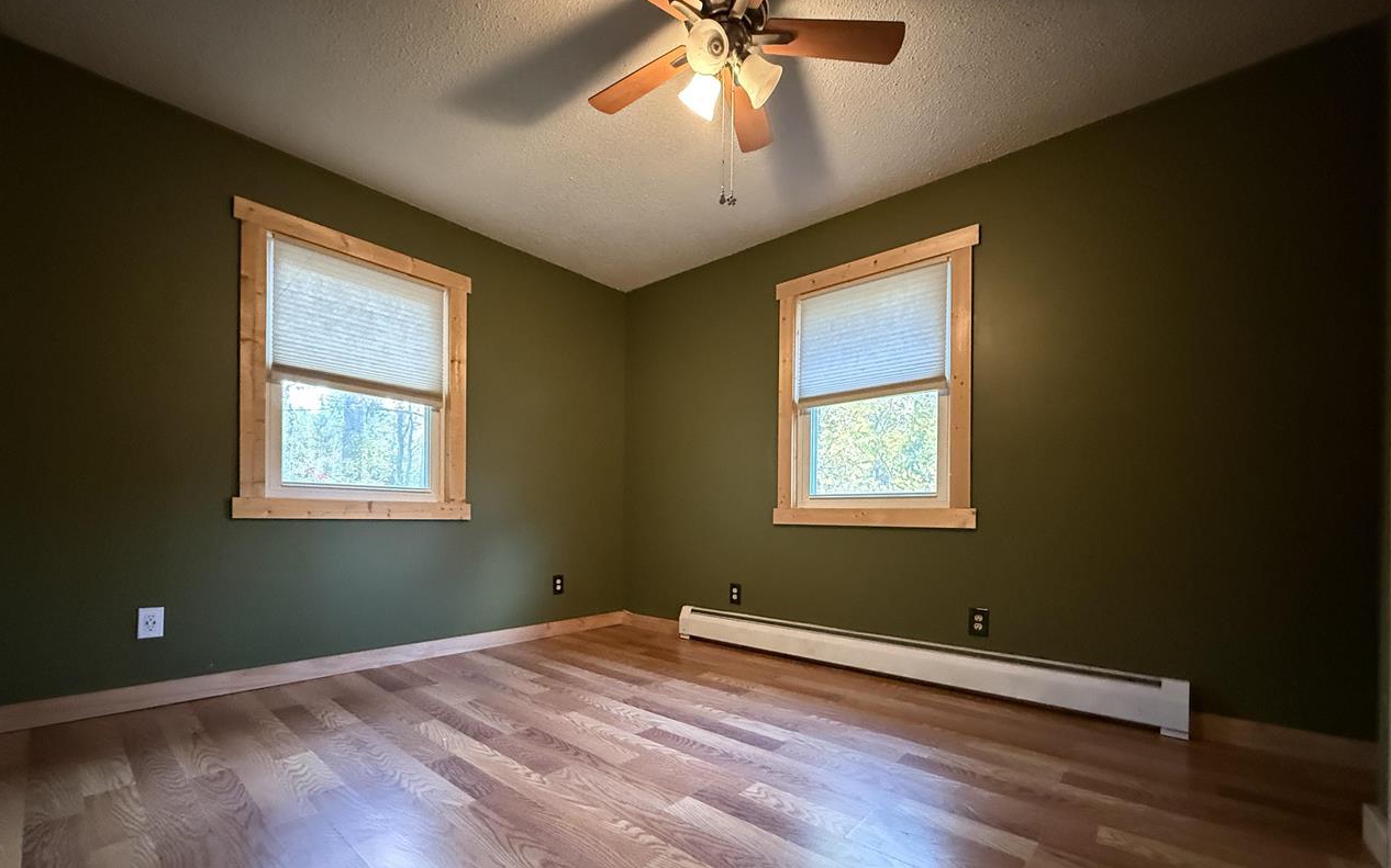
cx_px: 693
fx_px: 569
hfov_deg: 101.5
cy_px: 519
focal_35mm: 15
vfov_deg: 74.0
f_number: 2.2
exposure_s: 1/40
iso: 1250
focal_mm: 2.22
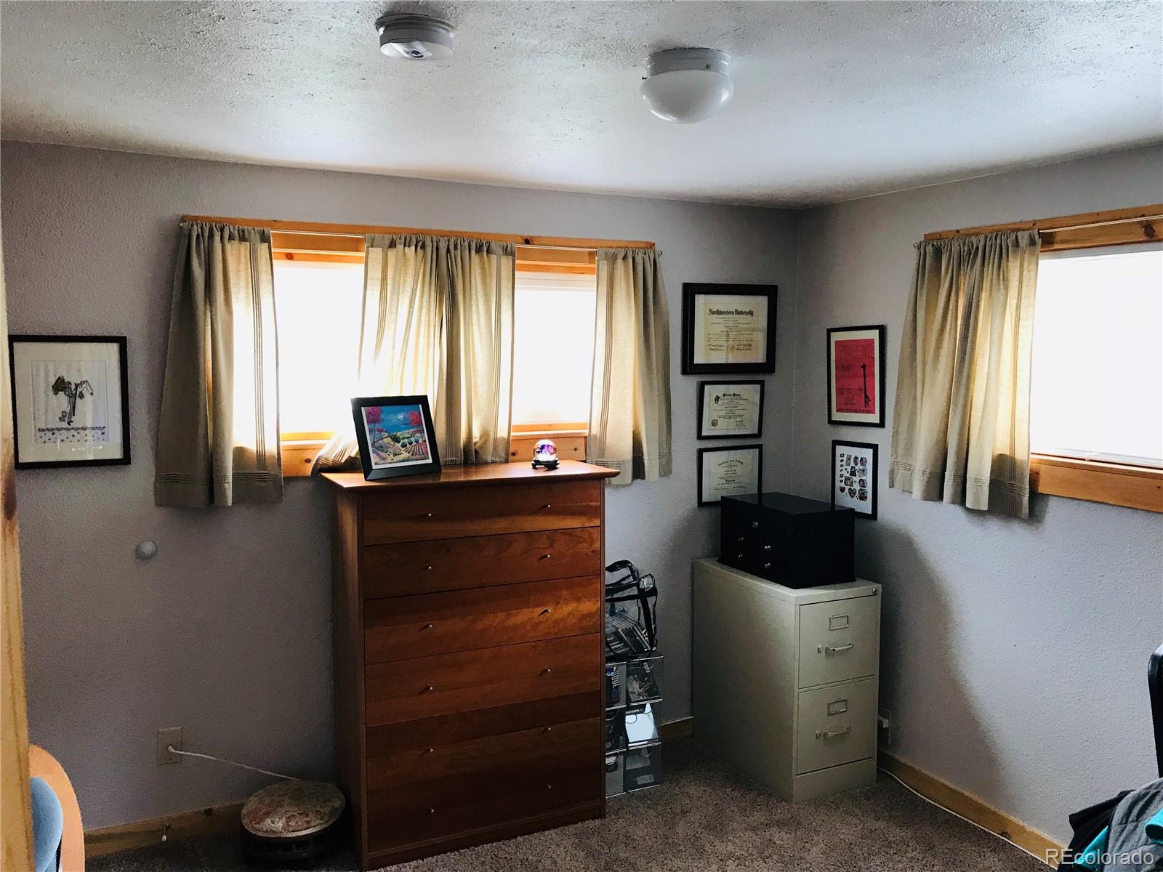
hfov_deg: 63.4
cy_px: 436
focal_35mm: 28
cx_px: 582
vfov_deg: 49.7
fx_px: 941
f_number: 1.8
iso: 32
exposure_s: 1/30
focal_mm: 3.99
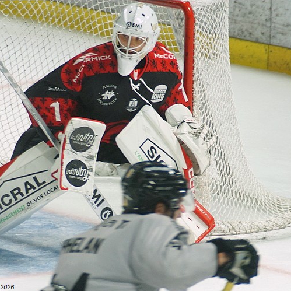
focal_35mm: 384
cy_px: 146
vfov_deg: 4.6
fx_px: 3652
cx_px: 78
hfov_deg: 4.6
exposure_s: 1/250
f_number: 6.3
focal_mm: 200
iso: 1000
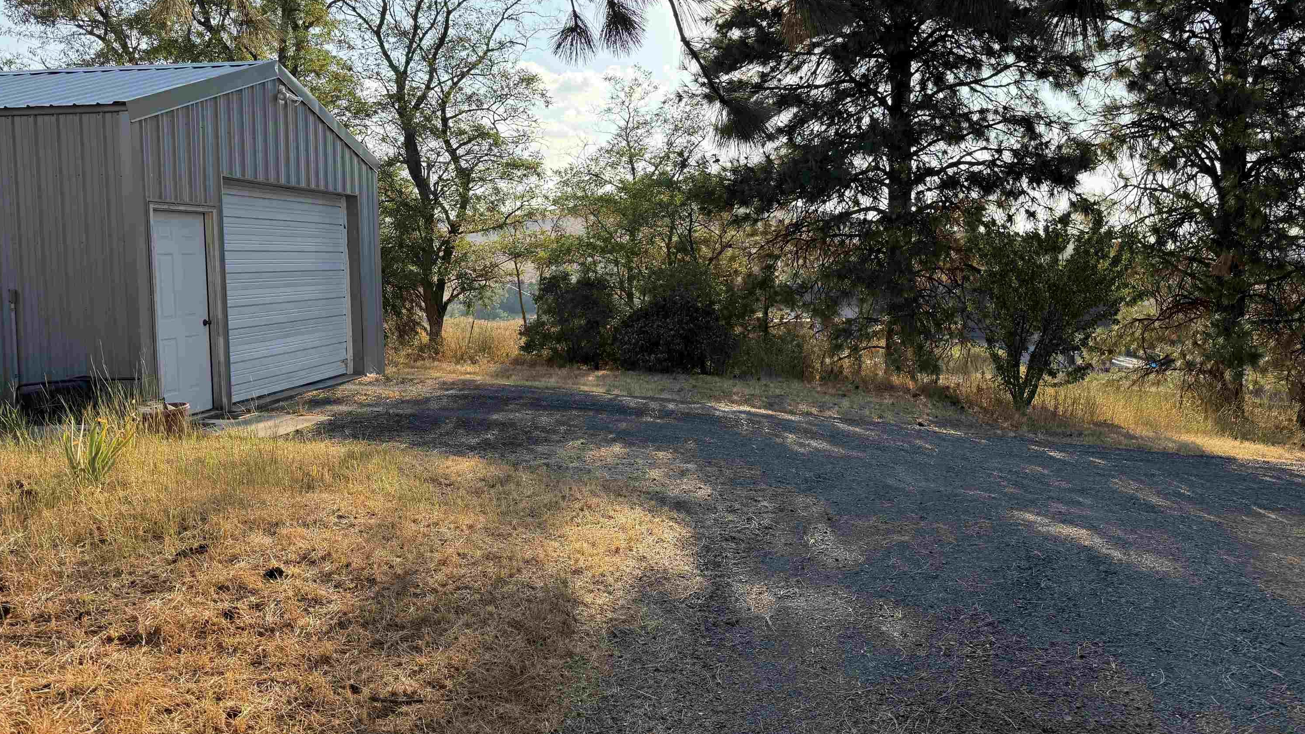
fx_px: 934
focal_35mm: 27
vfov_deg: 42.8
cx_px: 648
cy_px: 318
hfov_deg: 69.9
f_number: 1.78
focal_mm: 6.76
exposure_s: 1/1618
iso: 100
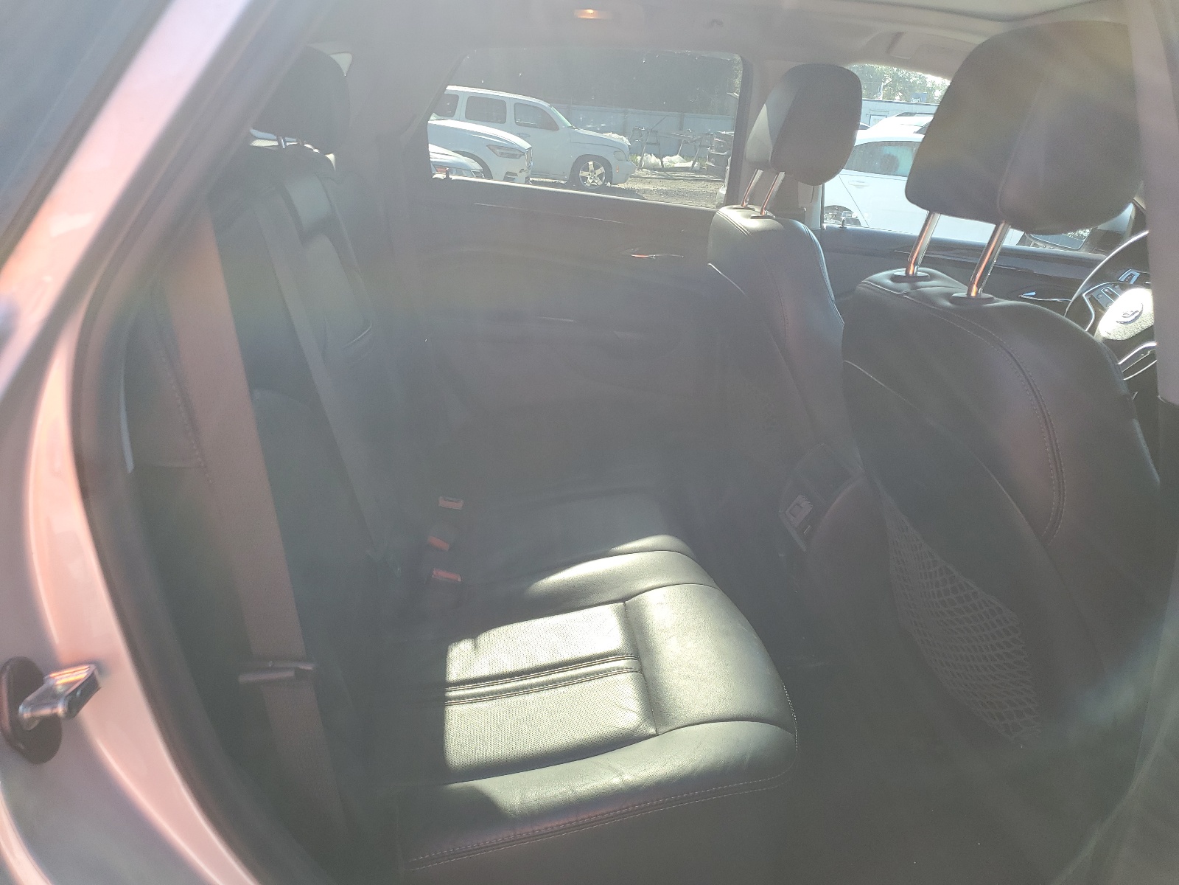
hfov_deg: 67.3
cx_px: 590
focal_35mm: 26
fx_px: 886
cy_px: 442
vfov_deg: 53.1
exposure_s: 1/435
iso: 50
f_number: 1.5
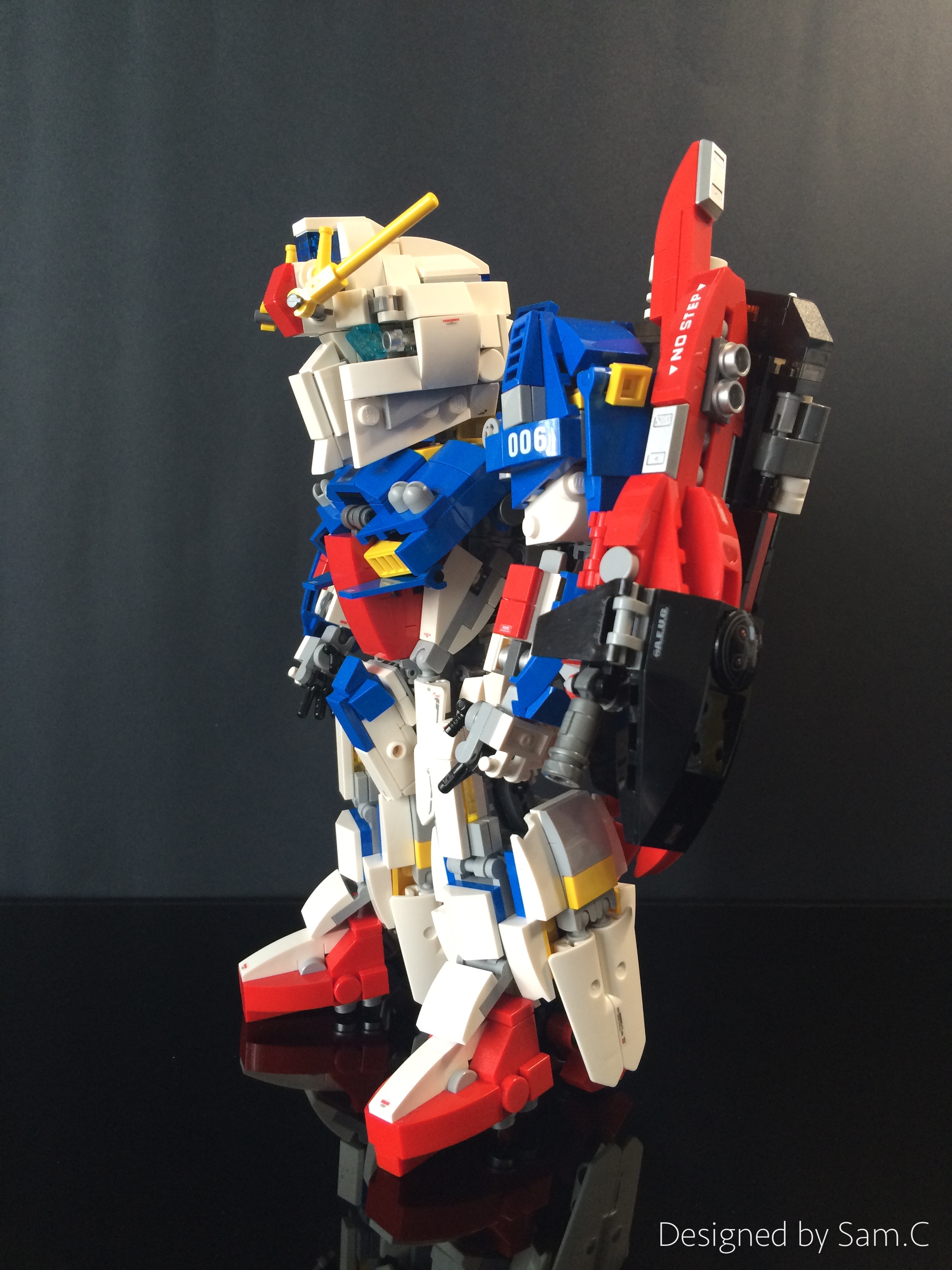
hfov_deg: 48.2
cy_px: 635
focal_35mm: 29
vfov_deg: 61.7
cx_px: 476
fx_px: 1063
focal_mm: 4.15
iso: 80
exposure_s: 1/33
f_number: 2.2
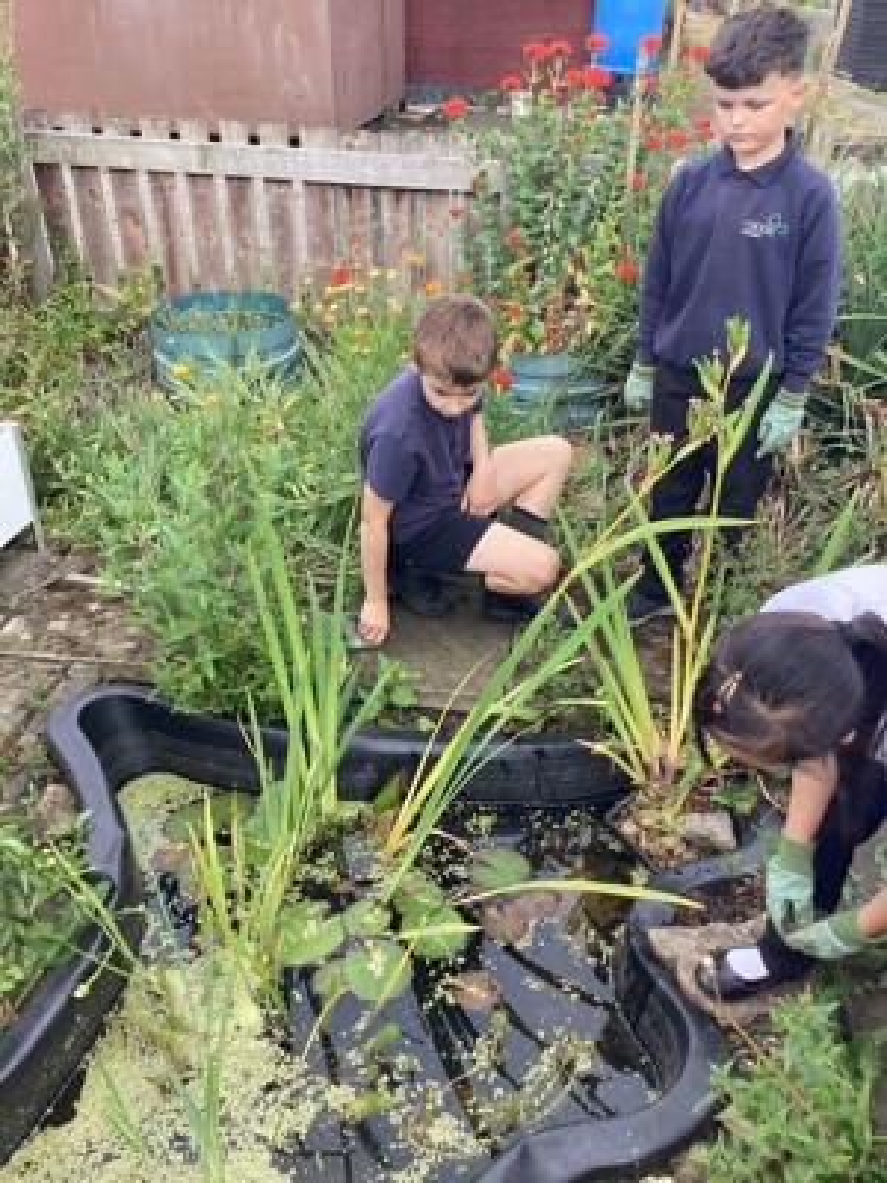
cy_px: 592
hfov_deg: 45.4
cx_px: 444
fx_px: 1059
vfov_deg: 58.4
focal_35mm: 31
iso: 25
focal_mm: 3.3
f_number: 2.4
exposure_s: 1/109
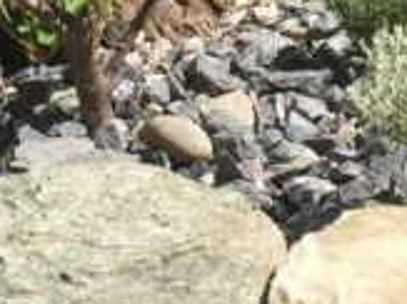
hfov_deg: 10.9
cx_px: 170
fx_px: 2138
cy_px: -202
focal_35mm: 182
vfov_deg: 7.9
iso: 32
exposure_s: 1/1721
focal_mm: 4.15
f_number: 2.2
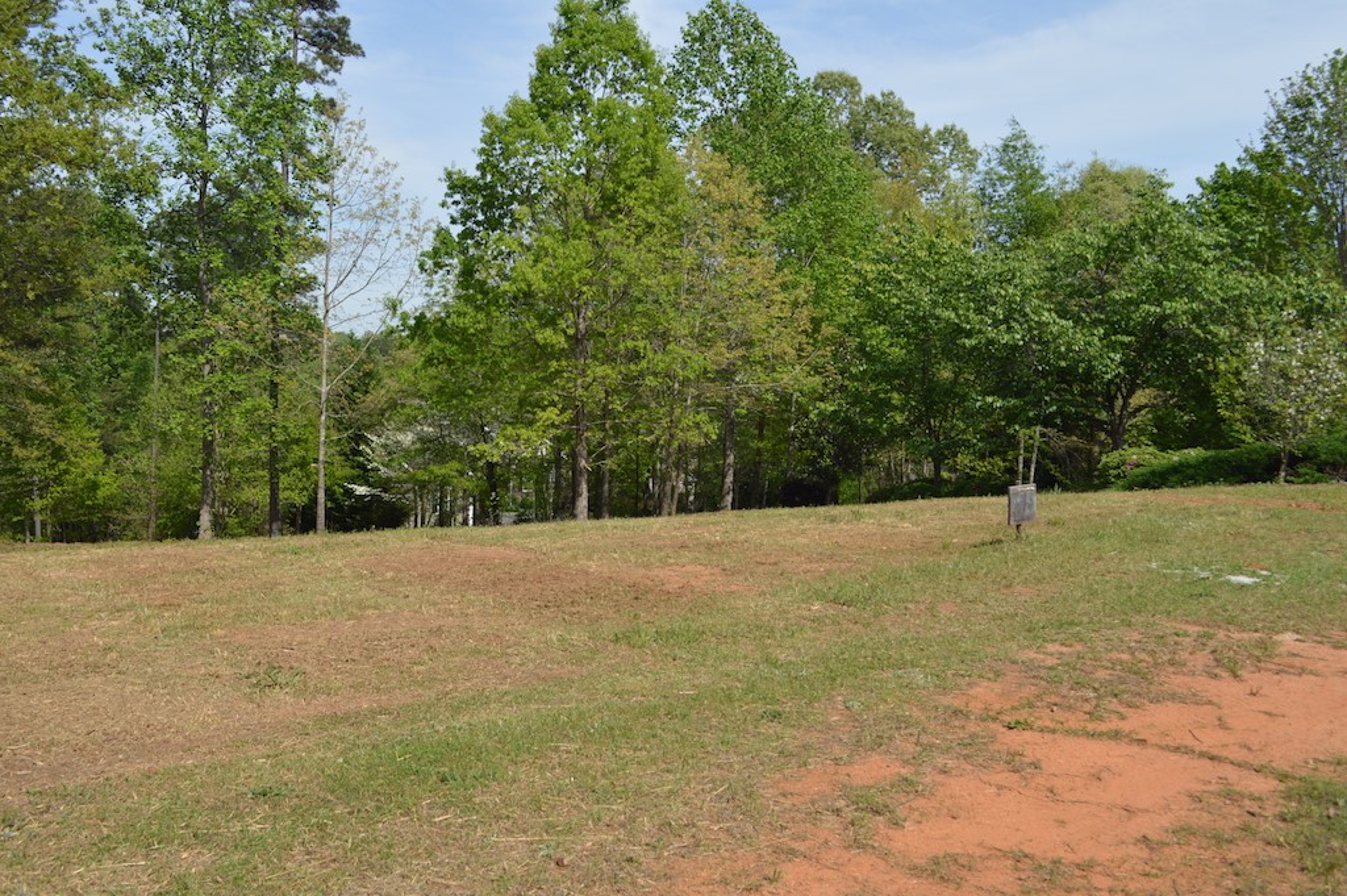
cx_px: 674
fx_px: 1346
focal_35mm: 36
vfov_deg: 36.8
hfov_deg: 53.2
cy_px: 448
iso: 100
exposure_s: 1/250
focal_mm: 24
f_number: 8
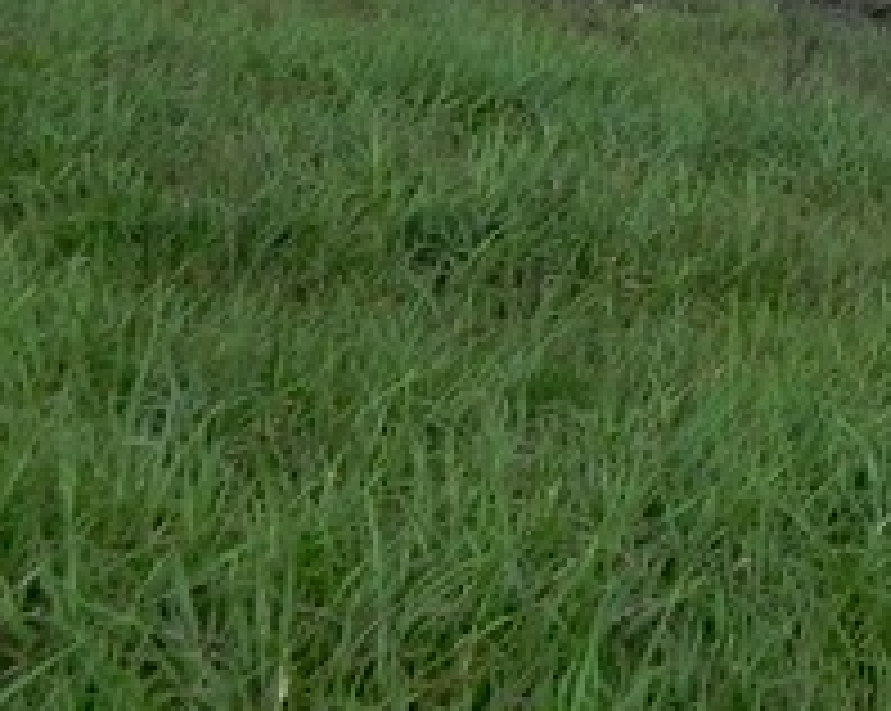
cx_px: 1260
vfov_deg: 12.9
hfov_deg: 15.8
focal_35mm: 114
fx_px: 3003
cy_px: -295
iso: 160
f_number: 7.1
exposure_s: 1/365
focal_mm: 5.9
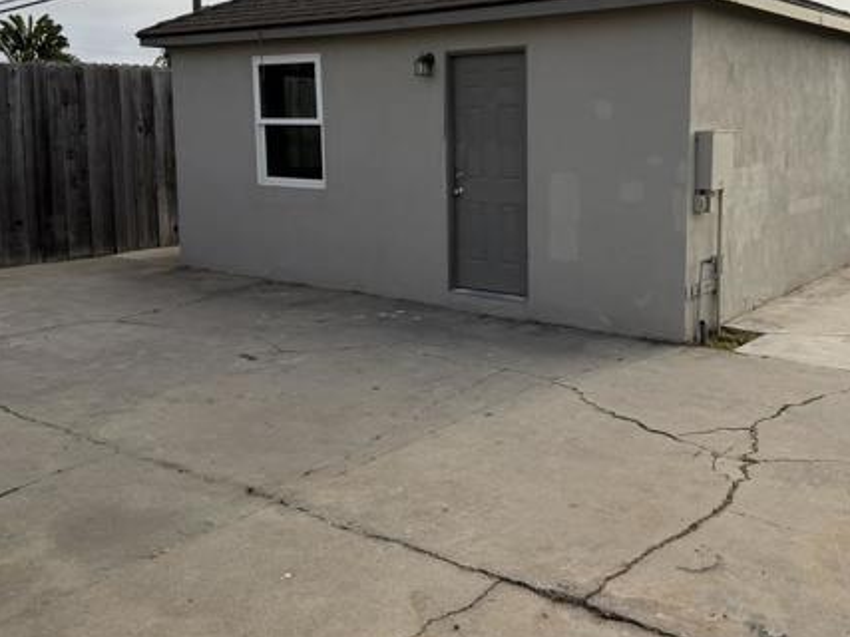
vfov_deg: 39.2
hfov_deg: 51.1
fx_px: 884
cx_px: 504
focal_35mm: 36
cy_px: 215
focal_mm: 6.76
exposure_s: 1/5319
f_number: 1.78
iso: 125
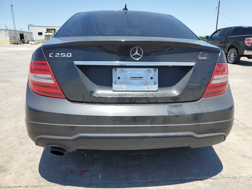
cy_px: 94
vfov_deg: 53.1
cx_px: 126
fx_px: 189
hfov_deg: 67.3
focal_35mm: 26
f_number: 1.5
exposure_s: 1/2000
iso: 50
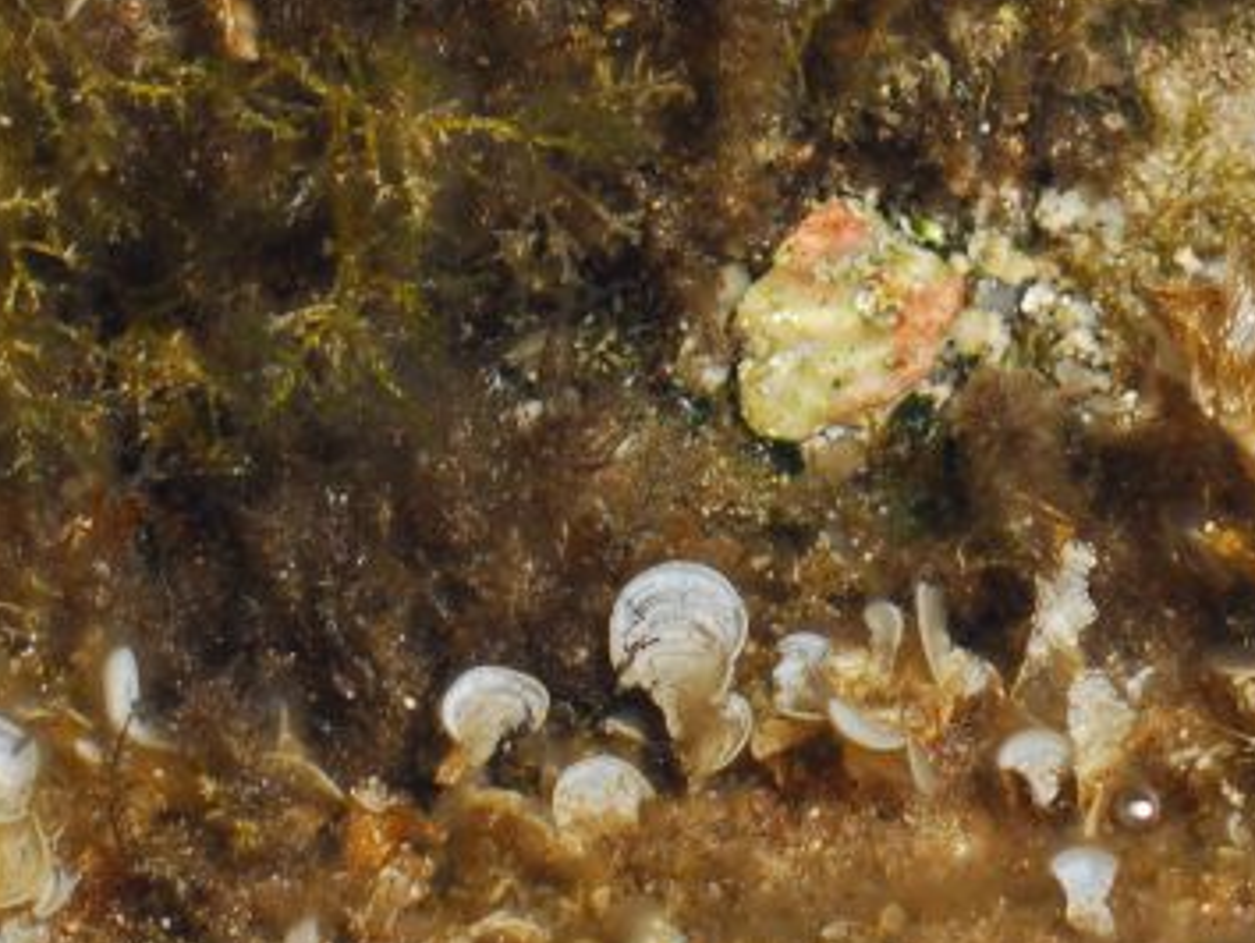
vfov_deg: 5.1
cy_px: 278
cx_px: 886
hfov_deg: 6.8
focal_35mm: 292
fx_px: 10594
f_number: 8
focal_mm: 70
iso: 100
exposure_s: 1/250
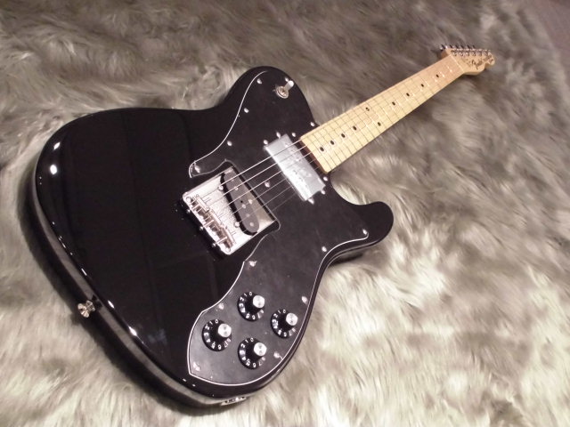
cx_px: 285
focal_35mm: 34
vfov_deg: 41.8
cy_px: 214
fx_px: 560
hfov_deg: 54.0
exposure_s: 1/13
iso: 800
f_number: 4
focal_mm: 6.1
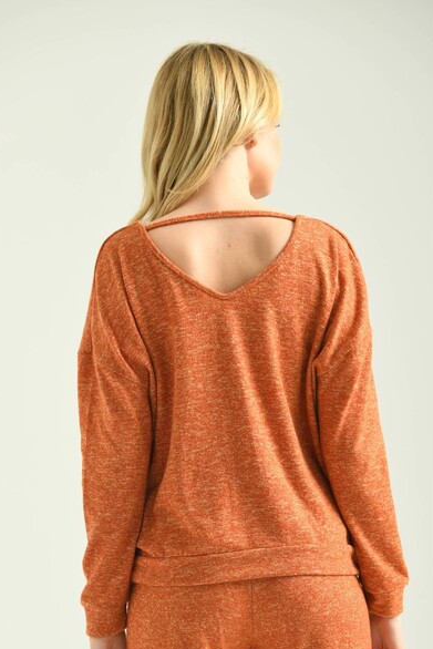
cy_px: 398
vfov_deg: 10.7
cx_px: 217
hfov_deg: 7.2
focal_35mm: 192
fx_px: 3462
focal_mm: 150
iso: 125
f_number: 5.6
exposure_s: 1/160
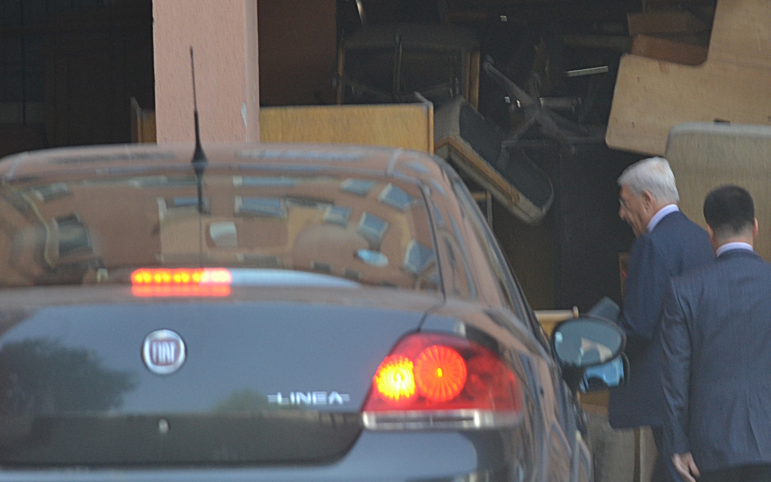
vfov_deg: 4.0
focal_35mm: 329
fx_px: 6913
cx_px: 606
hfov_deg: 6.4
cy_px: 289
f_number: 5.6
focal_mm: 112
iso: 400
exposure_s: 1/160
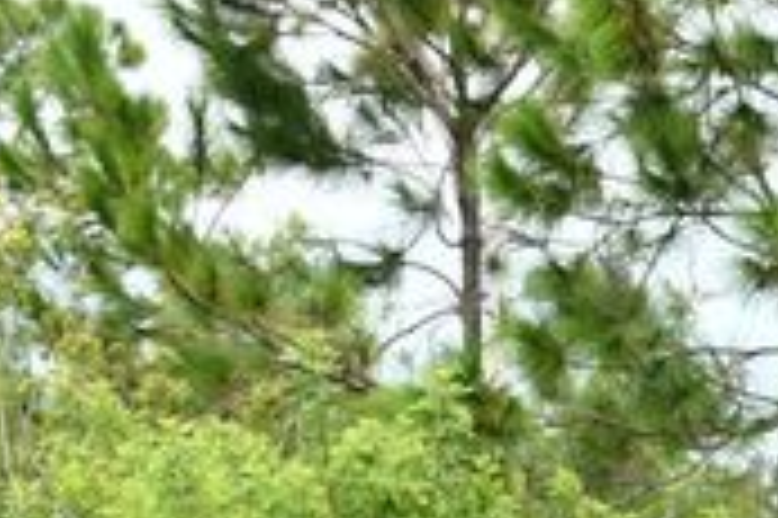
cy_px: 941
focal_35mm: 222
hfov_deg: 9.1
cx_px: 1097
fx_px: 4793
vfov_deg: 6.1
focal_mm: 30
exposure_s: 1/250
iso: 200
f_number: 7.1
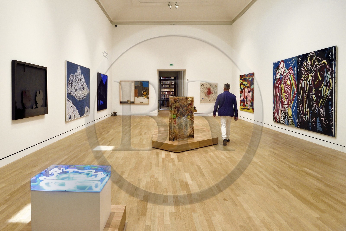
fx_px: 231
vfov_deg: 53.1
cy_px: 116
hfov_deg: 73.7
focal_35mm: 24
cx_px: 173
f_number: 11
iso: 1600
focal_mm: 24
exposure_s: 1/80
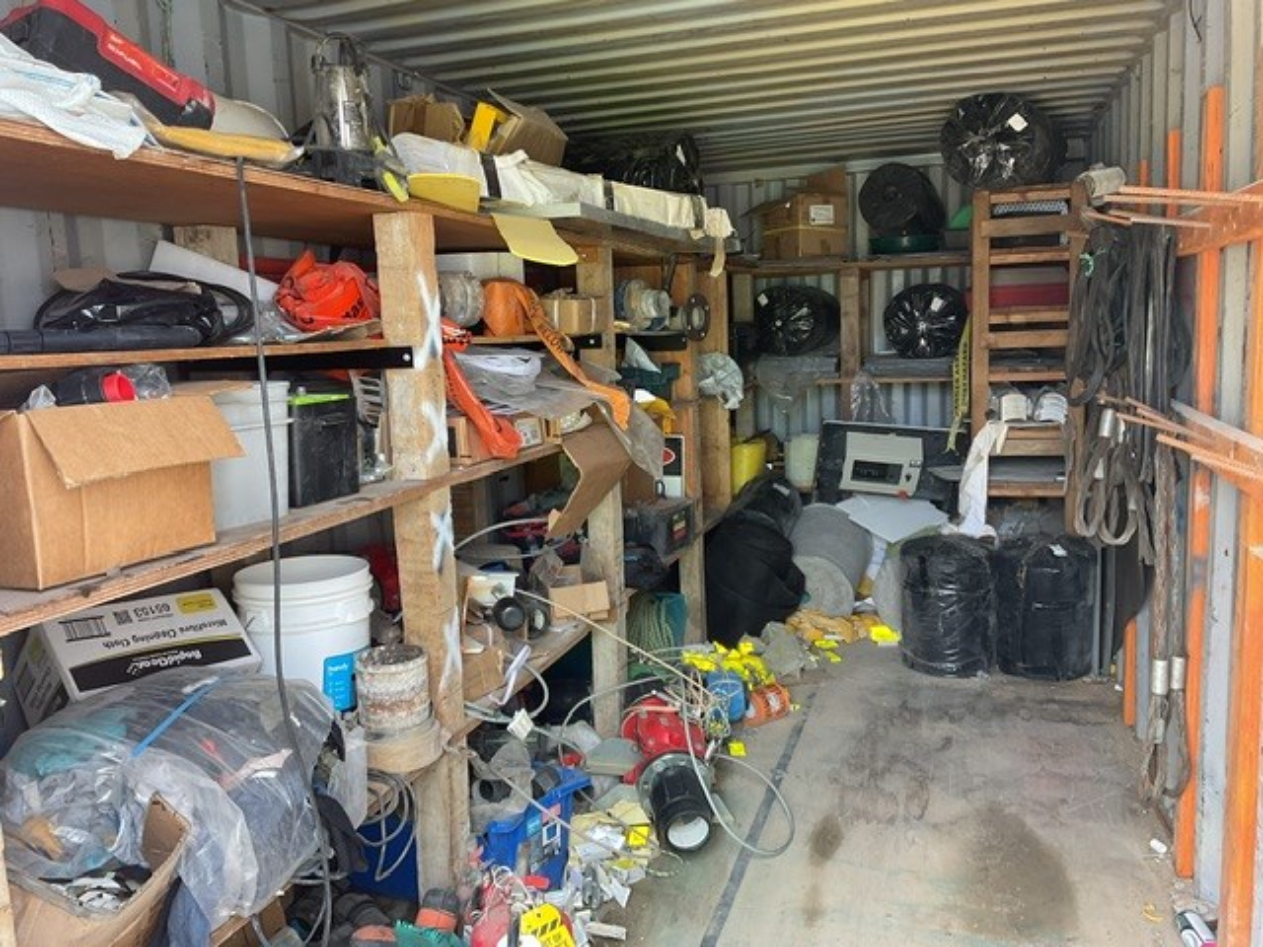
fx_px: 1058
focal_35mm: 29
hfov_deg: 61.7
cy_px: 474
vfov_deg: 48.2
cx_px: 632
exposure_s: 1/50
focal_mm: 3
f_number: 1.8
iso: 32
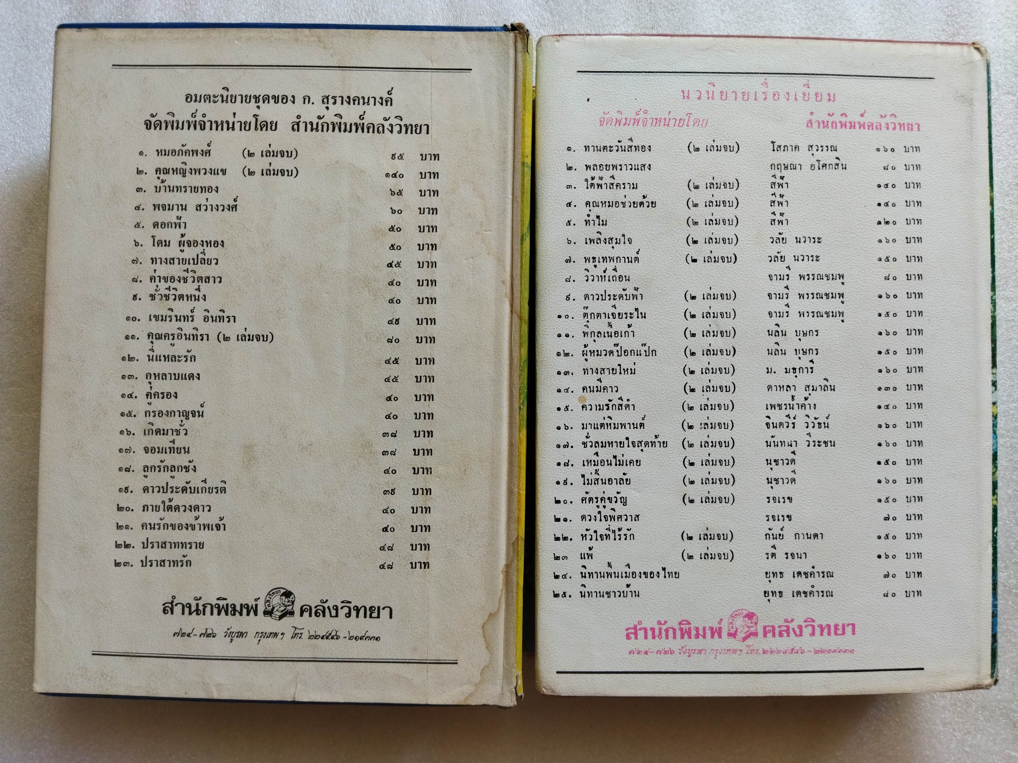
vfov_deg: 51.4
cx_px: 509
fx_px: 794
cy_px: 382
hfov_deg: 65.3
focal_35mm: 27
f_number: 1.79
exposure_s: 1/60
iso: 154
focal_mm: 4.71
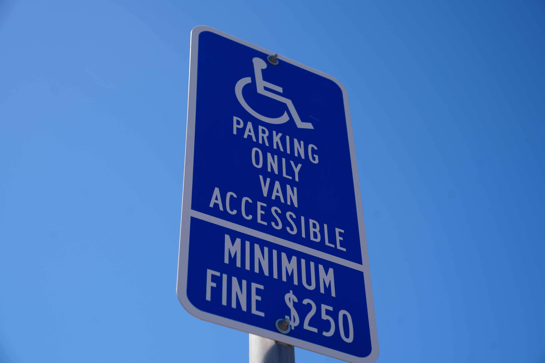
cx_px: 272
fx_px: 969
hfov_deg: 31.4
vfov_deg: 21.2
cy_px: 182
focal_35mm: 64
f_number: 5.6
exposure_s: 1/320
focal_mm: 64
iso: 100
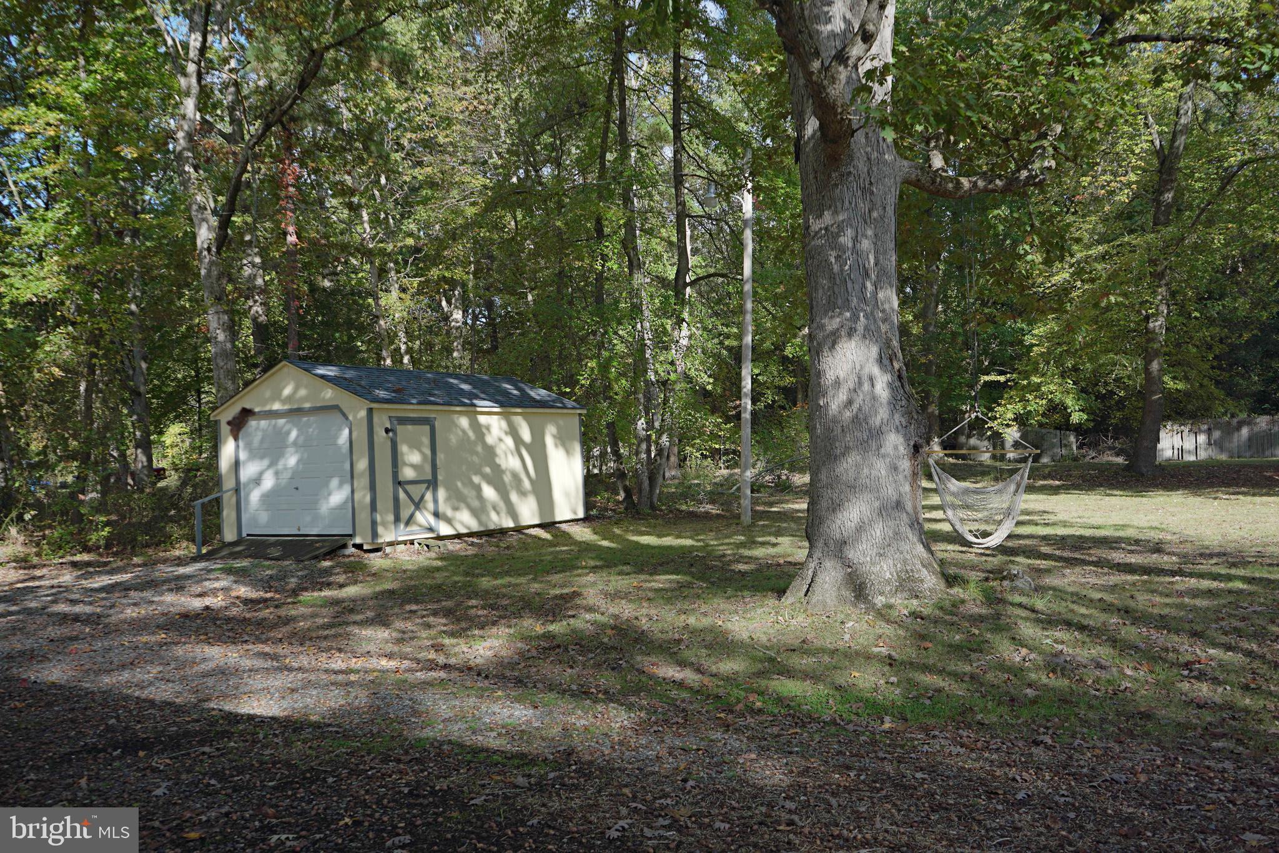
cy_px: 426
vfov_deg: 43.6
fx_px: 1066
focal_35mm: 30
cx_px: 640
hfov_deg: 61.9
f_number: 5.6
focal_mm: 30
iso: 800
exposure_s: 1/640
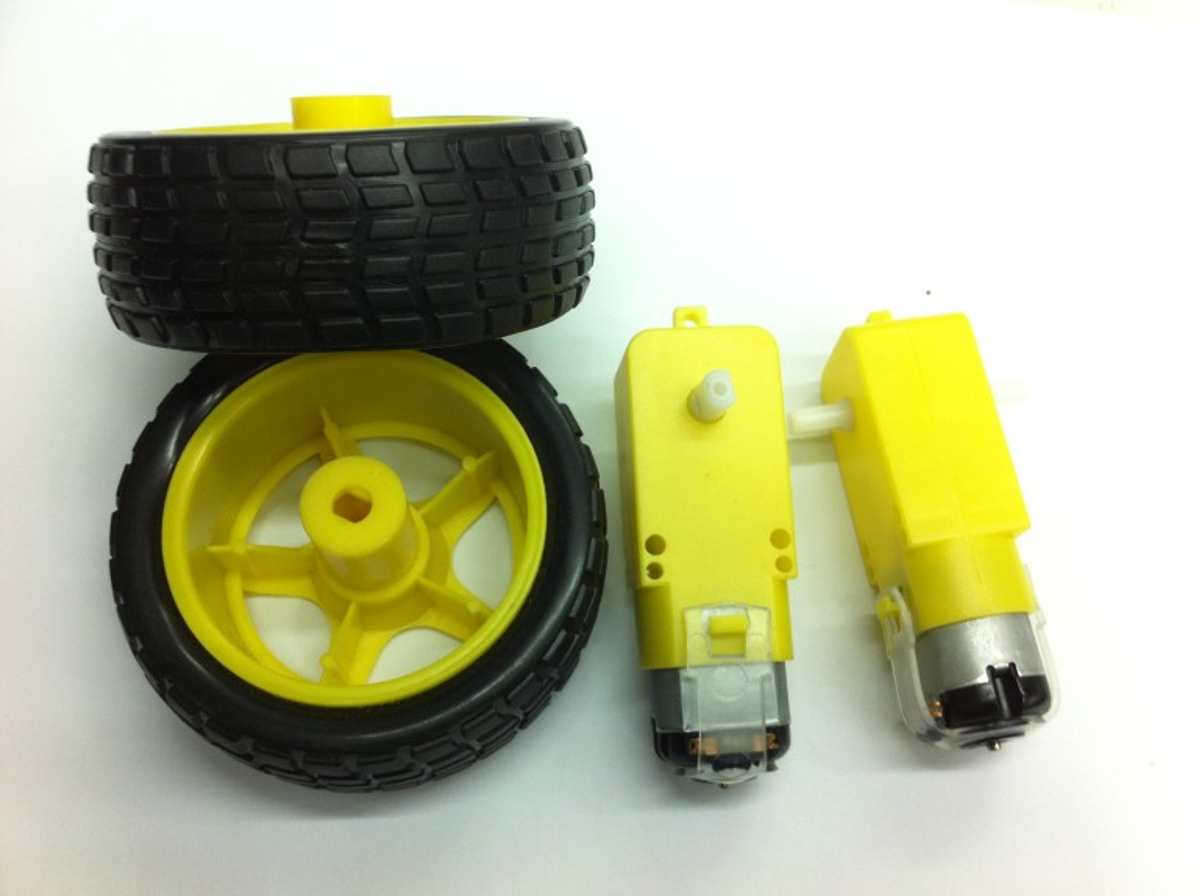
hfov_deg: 52.7
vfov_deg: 40.6
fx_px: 1211
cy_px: 448
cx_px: 600
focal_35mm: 35
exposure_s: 1/15
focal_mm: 3.85
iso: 80
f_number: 2.8
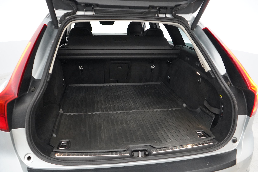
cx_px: 129
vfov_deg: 46.4
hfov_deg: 65.5
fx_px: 201
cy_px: 86
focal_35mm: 28
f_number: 3.5
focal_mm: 28
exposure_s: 1/160
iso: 12800
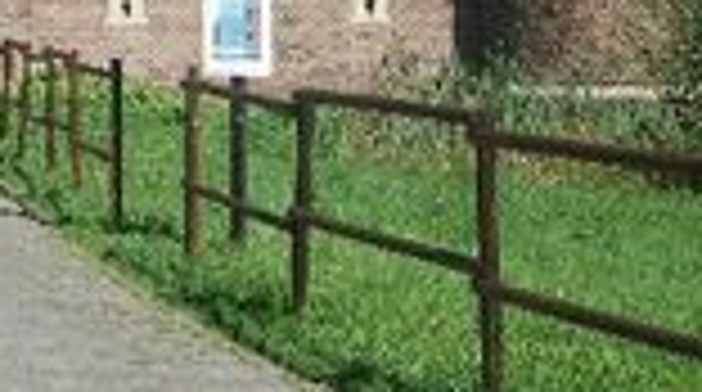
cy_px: -347
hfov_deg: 16.4
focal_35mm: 124
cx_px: -198
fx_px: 2303
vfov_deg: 9.2
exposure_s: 1/250
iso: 200
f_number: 10
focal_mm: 24
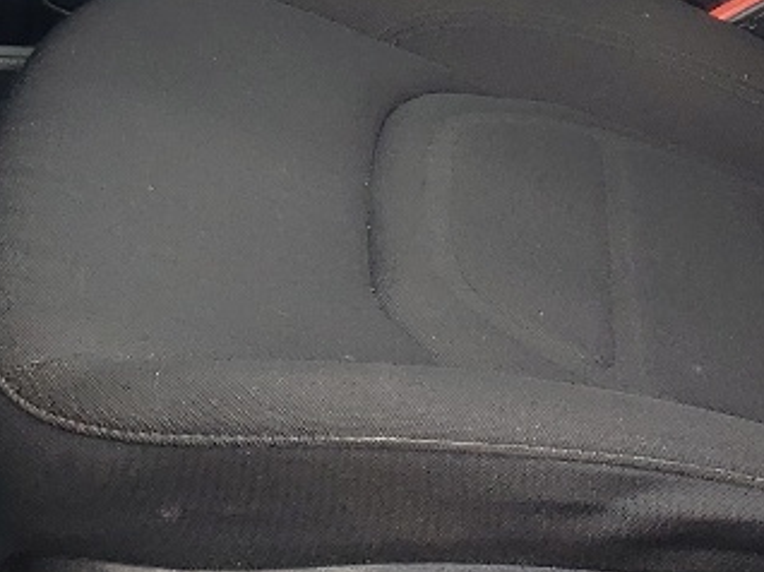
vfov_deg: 10.9
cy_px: -257
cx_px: 524
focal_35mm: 131
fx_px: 2889
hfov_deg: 15.0
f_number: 1.5
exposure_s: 1/250
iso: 50
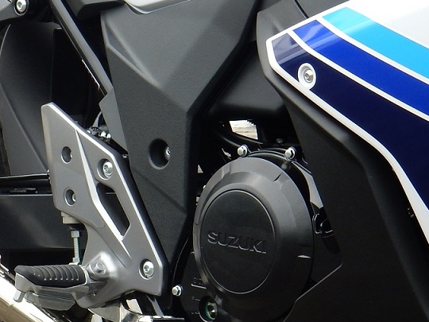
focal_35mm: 309
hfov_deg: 6.4
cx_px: 114
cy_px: 189
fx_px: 3829
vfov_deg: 4.8
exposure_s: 1/100
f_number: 6
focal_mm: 24.7
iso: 125
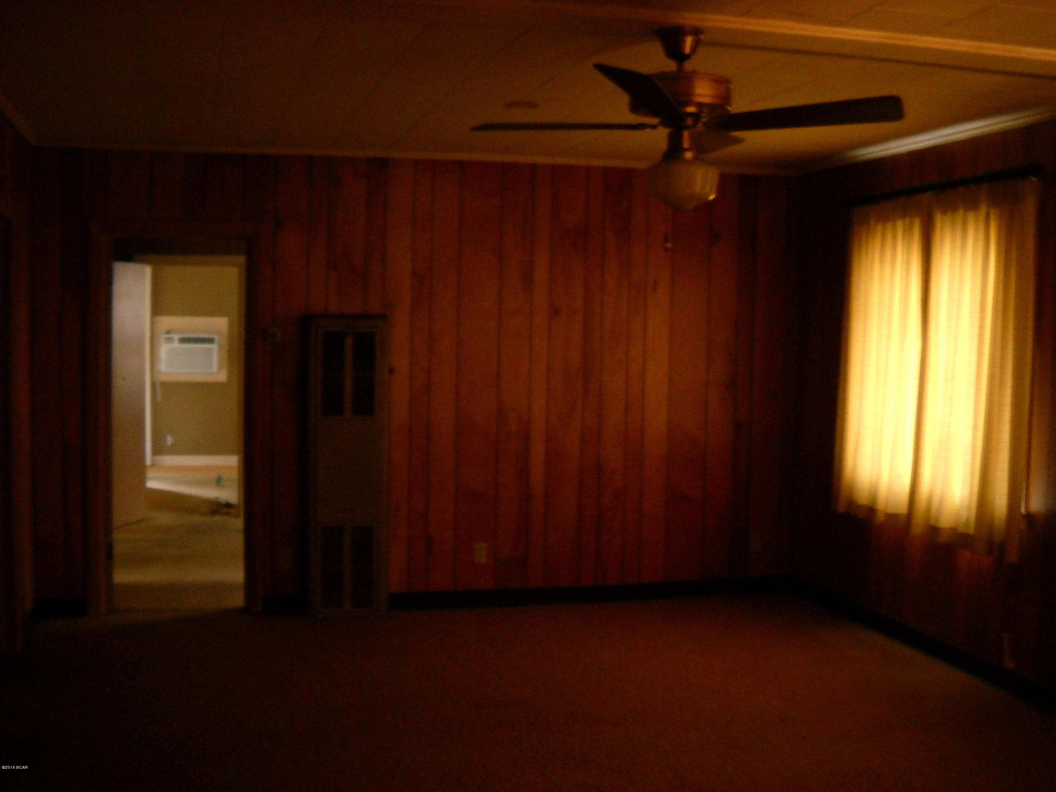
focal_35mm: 41
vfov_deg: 35.1
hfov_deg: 45.8
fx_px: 1251
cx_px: 528
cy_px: 396
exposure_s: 1/2
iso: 400
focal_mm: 6.72
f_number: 3.1
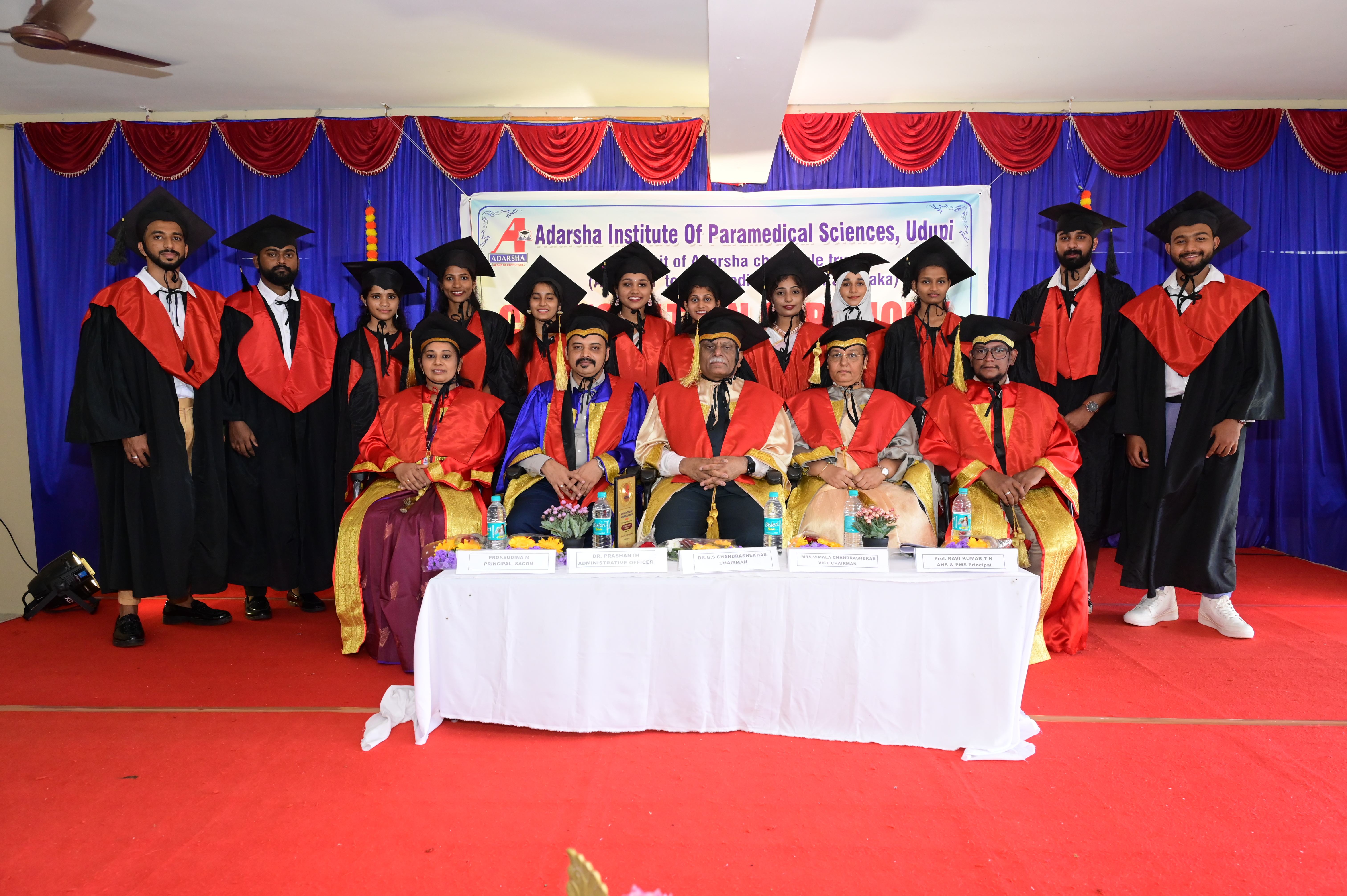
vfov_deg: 53.1
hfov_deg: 73.8
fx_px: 897
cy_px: 448
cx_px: 674
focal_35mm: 24
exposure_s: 1/125
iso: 3200
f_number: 5.6
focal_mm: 24
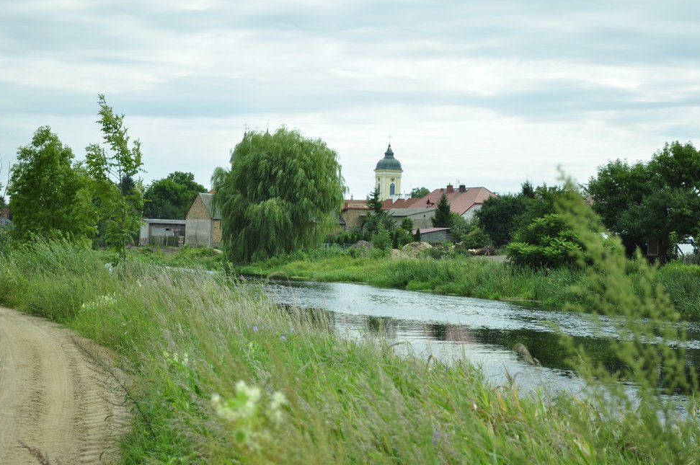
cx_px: 354
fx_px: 1350
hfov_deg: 29.1
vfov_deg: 19.5
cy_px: 231
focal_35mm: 70
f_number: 5.3
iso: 200
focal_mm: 45
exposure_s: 1/640
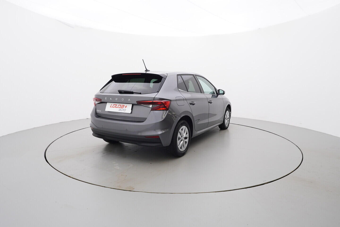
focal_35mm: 22
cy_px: 114
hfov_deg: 77.3
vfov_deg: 56.2
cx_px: 170
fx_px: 213
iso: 200
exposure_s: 1/80
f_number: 5
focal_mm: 15
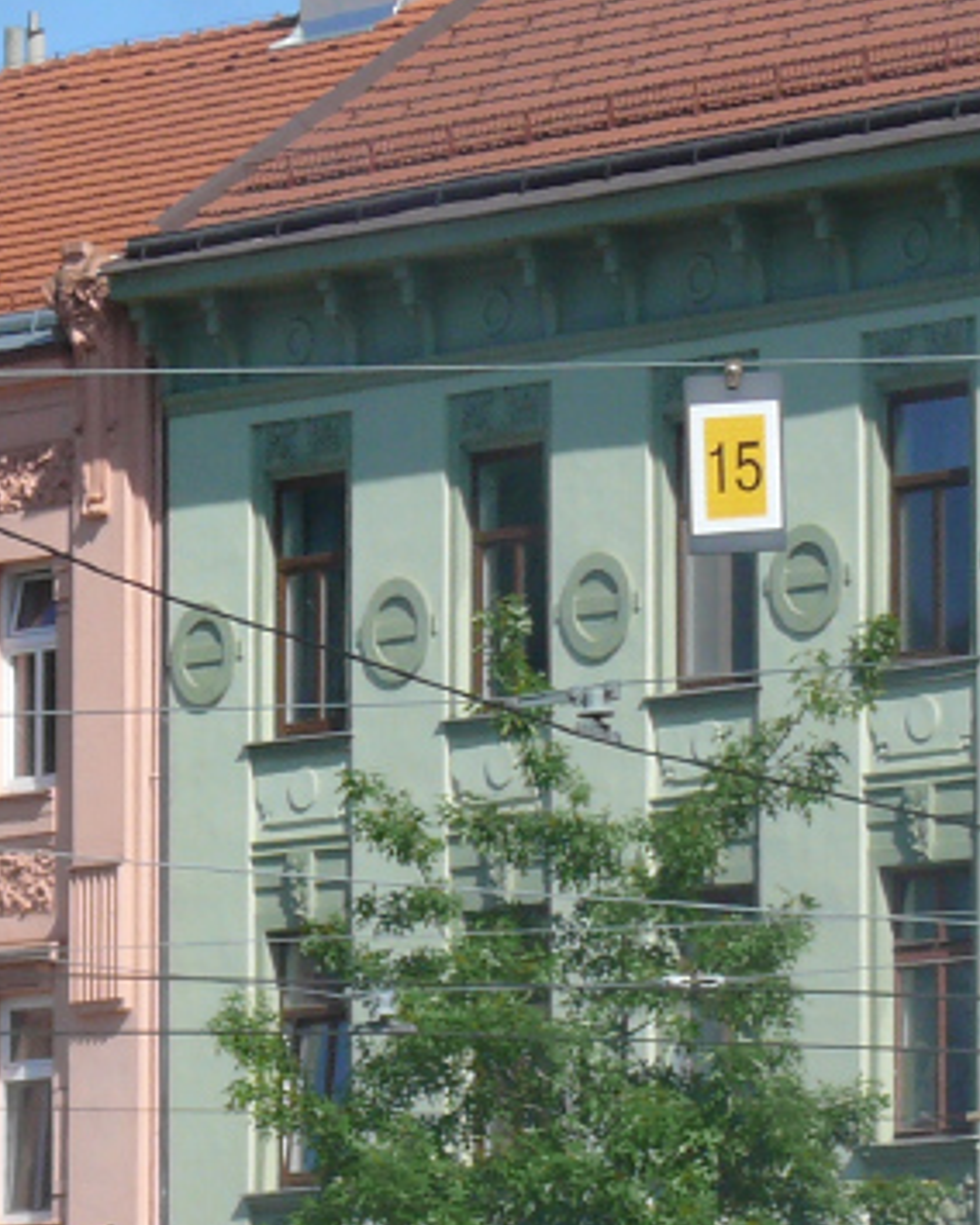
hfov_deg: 4.4
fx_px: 12834
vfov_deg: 5.5
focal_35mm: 354
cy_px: 1137
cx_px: 428
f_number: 6.3
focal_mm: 20.9
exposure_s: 1/400
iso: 100
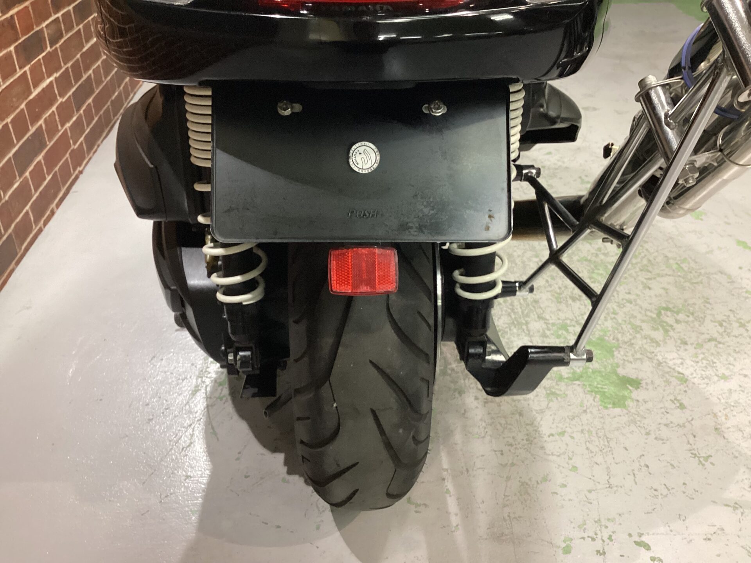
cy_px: 282
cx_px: 376
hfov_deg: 58.4
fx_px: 673
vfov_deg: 45.4
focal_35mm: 31
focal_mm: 3.3
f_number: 2.4
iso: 160
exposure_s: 1/60
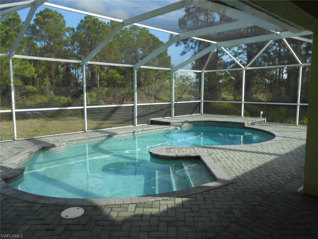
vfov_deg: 53.1
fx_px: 239
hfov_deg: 67.3
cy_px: 120
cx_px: 159
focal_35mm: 26
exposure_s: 1/320
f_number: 3.5
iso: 80
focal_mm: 4.6
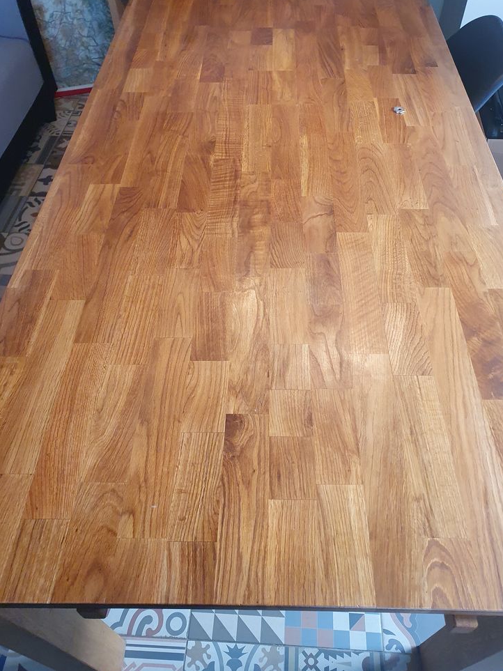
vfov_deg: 65.3
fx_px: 523
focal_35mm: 27
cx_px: 260
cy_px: 332
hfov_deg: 51.3
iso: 400
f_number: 2.4
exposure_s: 1/50
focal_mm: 4.32
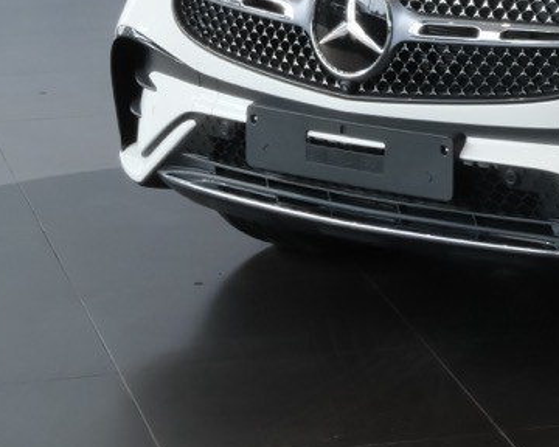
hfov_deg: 9.5
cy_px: -136
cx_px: 851
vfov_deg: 7.8
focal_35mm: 197
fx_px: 3259
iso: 1600
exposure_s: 1/25
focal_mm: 39
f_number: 22
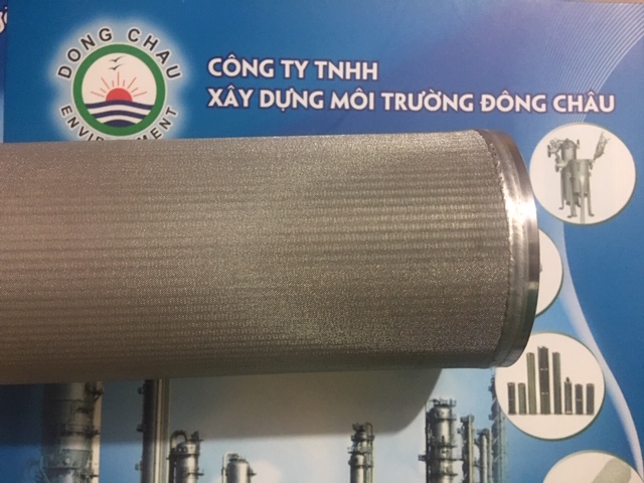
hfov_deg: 61.7
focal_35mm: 29
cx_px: 322
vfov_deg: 48.2
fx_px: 540
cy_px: 242
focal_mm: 4.15
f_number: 2.2
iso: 125
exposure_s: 1/8
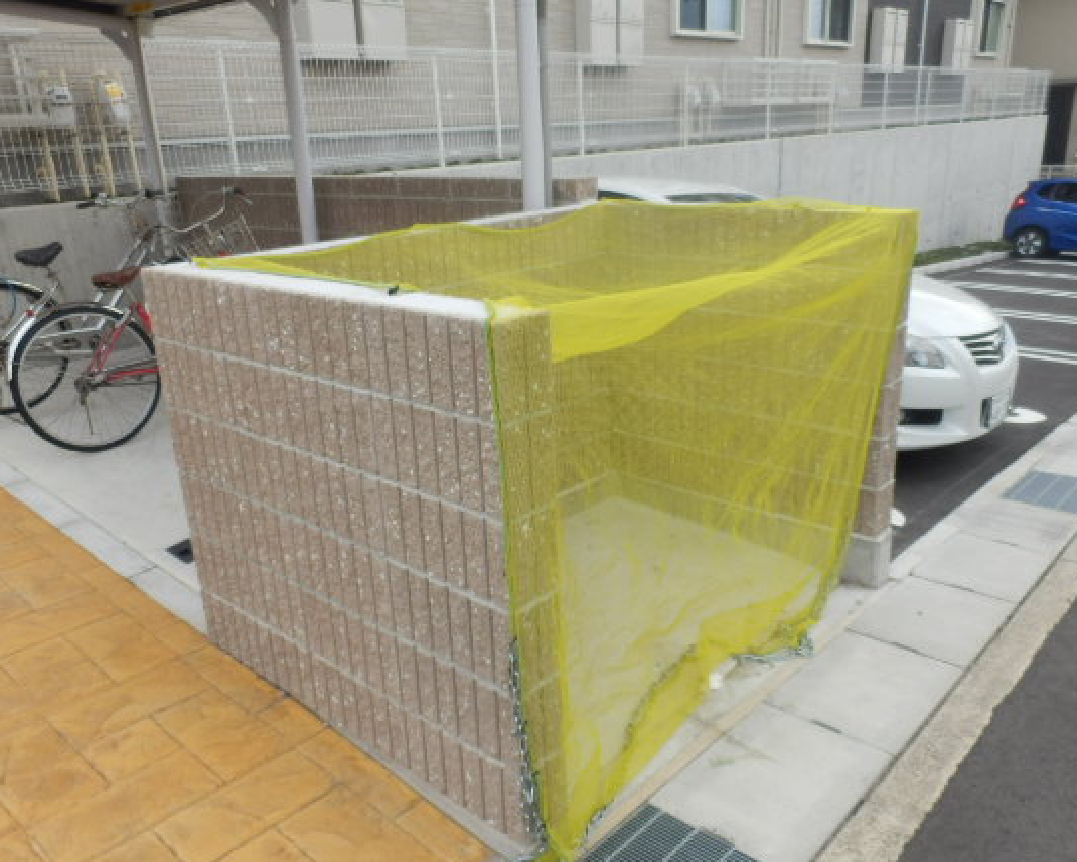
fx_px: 893
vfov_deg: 51.5
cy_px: 431
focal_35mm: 28
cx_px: 542
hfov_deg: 62.2
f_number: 3
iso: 80
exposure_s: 1/400
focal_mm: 4.2
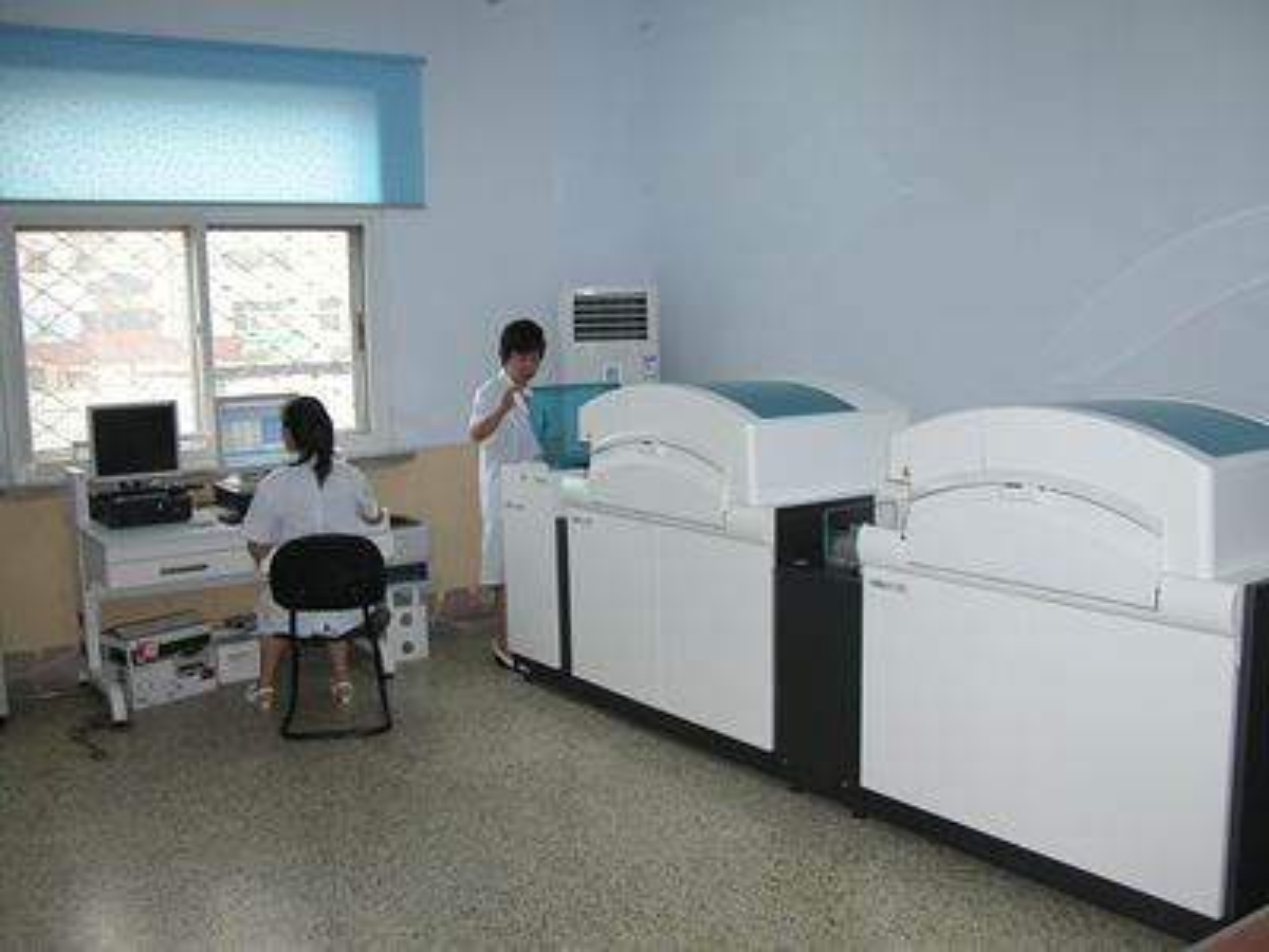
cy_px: 476
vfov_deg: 40.7
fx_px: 1283
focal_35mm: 35
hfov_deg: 52.6
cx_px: 634
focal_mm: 8.9
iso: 100
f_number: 2.8
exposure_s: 1/30
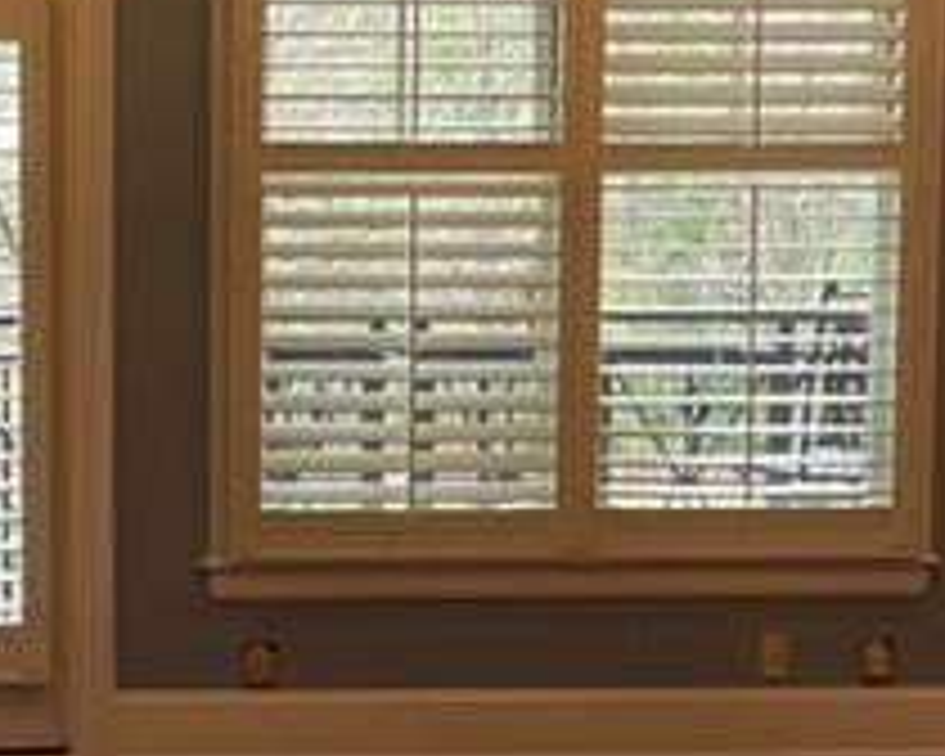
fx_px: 2601
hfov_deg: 20.2
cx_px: 117
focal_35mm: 93
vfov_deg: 16.5
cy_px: 436
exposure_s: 1/60
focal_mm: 4.2
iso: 64
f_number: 1.6
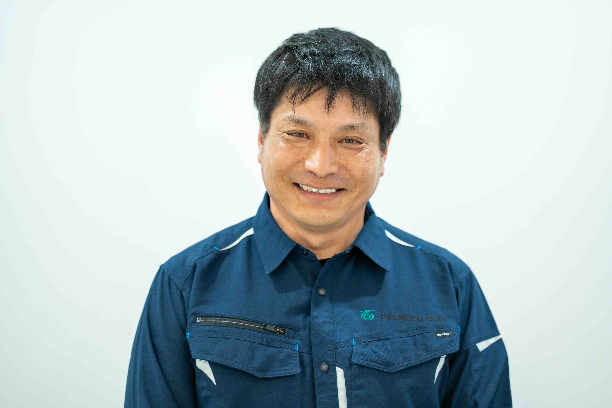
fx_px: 1445
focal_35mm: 85
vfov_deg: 16.1
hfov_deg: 23.9
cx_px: 306
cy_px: 204
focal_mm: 85
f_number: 2.5
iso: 640
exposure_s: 1/200
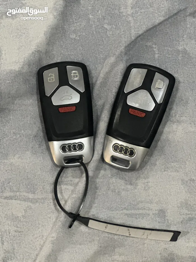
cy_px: 131
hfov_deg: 19.1
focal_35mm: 77
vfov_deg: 25.3
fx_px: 581
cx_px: 98
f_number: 2.8
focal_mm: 9
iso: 640
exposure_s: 1/15
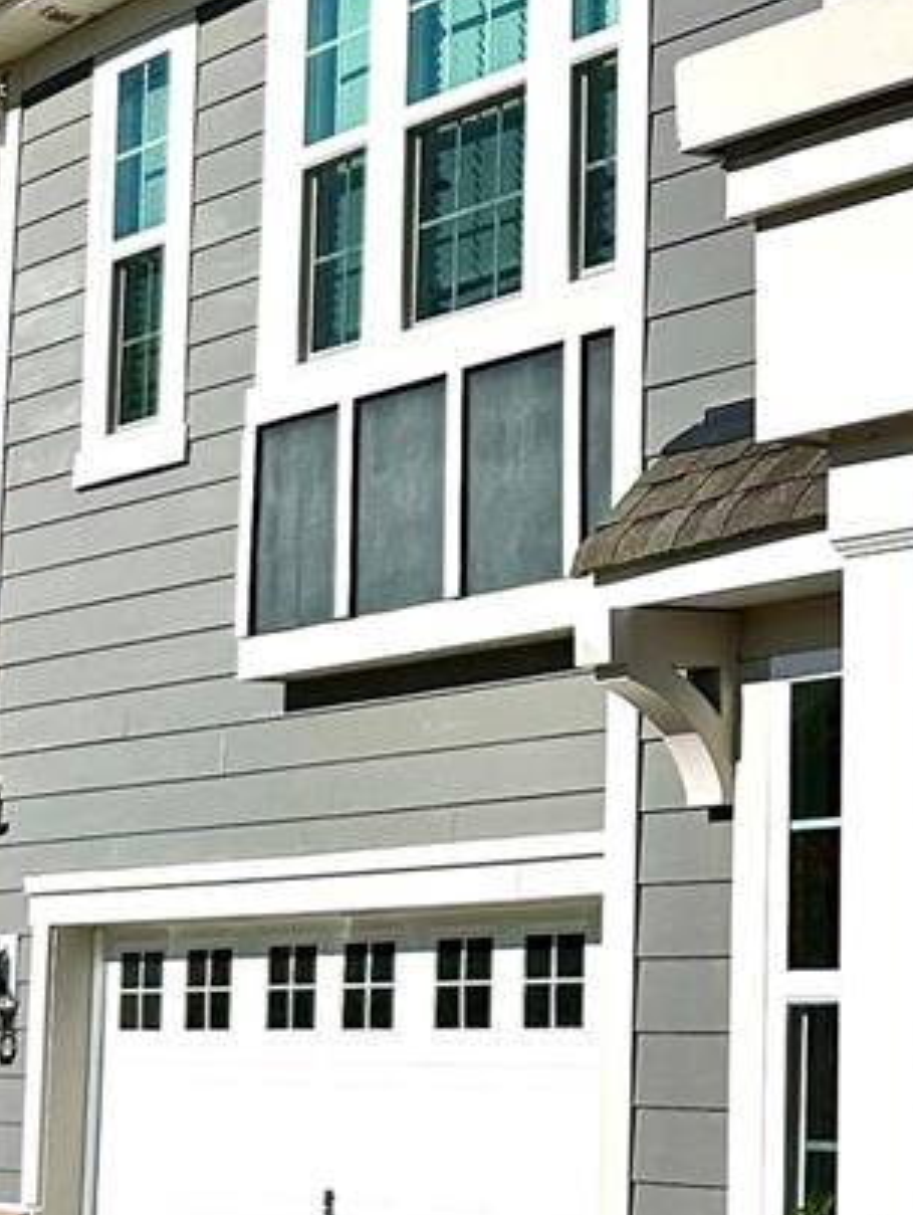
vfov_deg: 19.8
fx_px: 3476
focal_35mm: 99
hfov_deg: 14.2
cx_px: 1275
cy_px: 443
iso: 50
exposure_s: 1/11364
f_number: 1.5
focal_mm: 5.7
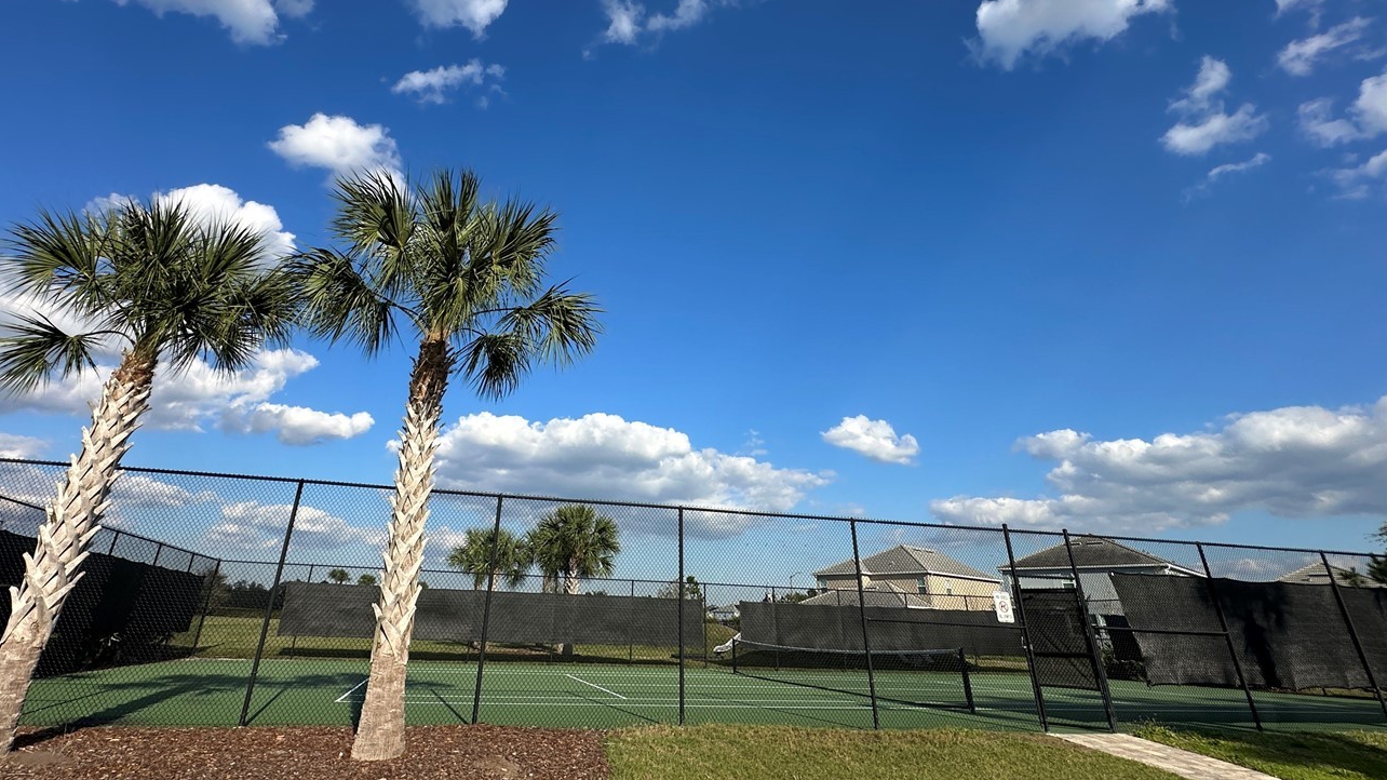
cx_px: 634
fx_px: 699
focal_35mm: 19
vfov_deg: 56.9
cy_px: 252
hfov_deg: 89.4
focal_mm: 2.22
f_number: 2.2
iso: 50
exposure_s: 1/2174
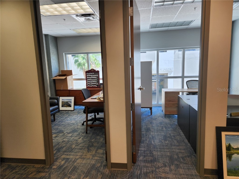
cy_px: 90
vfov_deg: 58.9
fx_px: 159
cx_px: 120
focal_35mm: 23
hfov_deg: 73.9
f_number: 1.8
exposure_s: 1/180
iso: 64
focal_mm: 5.4
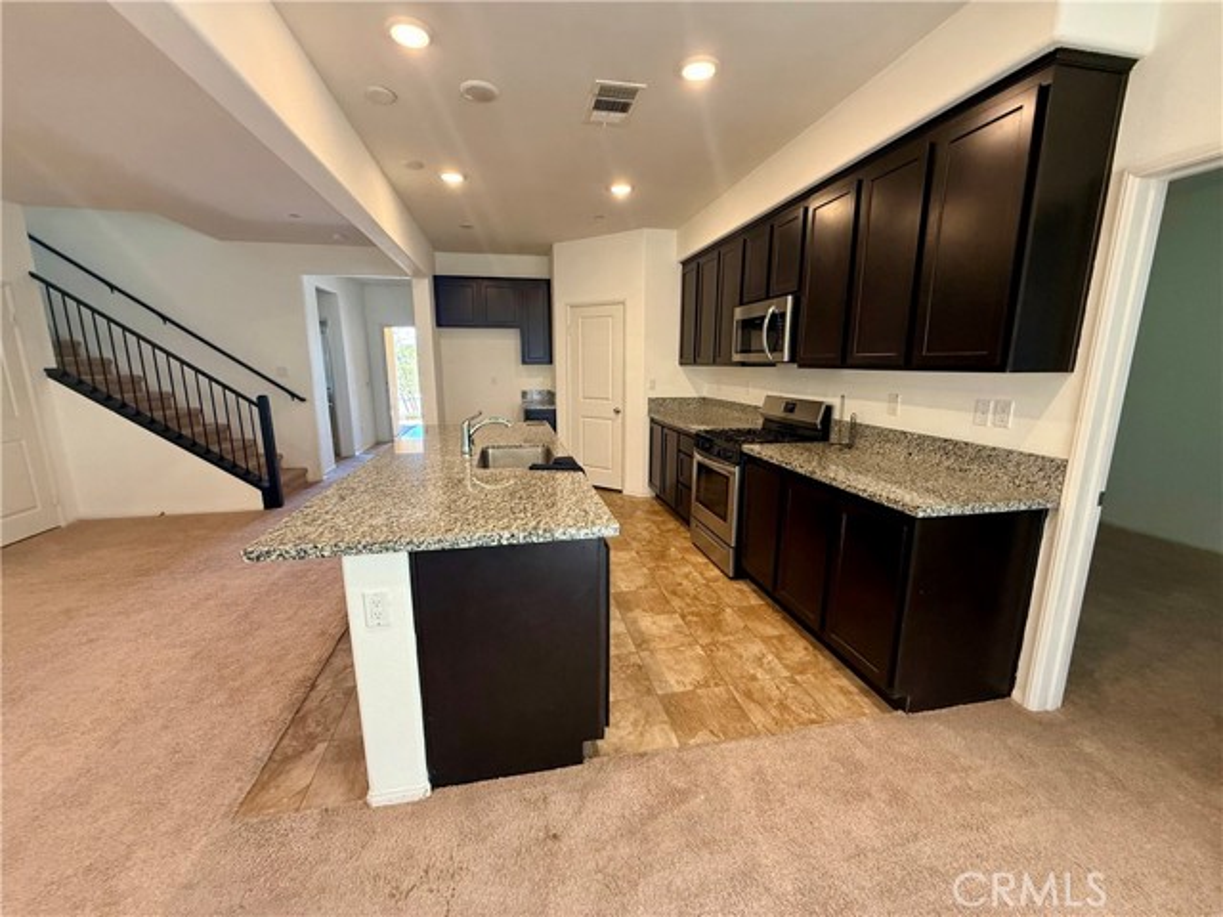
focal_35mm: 14
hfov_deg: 102.1
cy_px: 458
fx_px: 495
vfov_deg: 85.7
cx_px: 612
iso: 250
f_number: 2.2
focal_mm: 2.22
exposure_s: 1/120
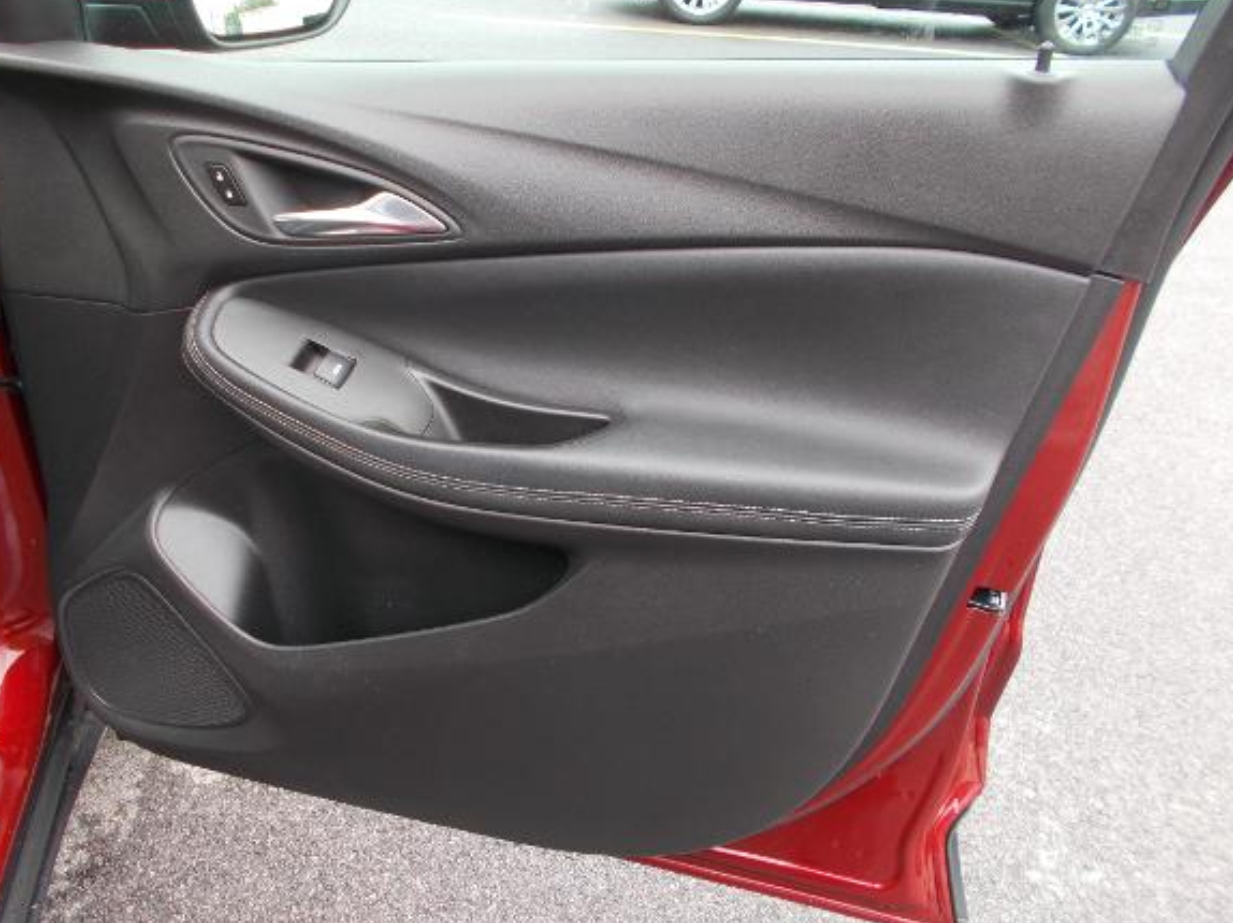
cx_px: 554
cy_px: 419
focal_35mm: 29
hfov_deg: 61.5
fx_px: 1033
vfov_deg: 48.1
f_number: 3.2
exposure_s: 1/60
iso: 80
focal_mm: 4.6
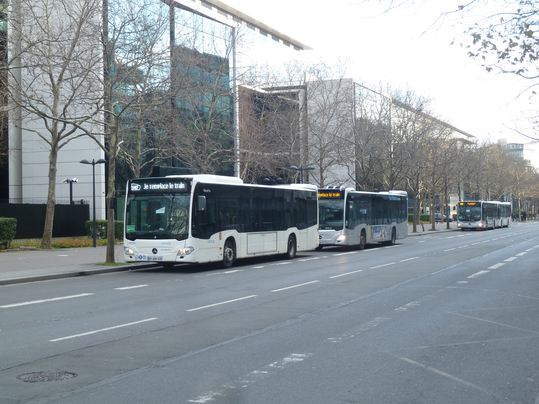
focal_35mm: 55
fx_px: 856
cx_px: 270
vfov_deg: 26.6
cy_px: 202
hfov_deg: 34.9
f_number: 3.9
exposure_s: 1/50
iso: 80
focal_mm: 9.1
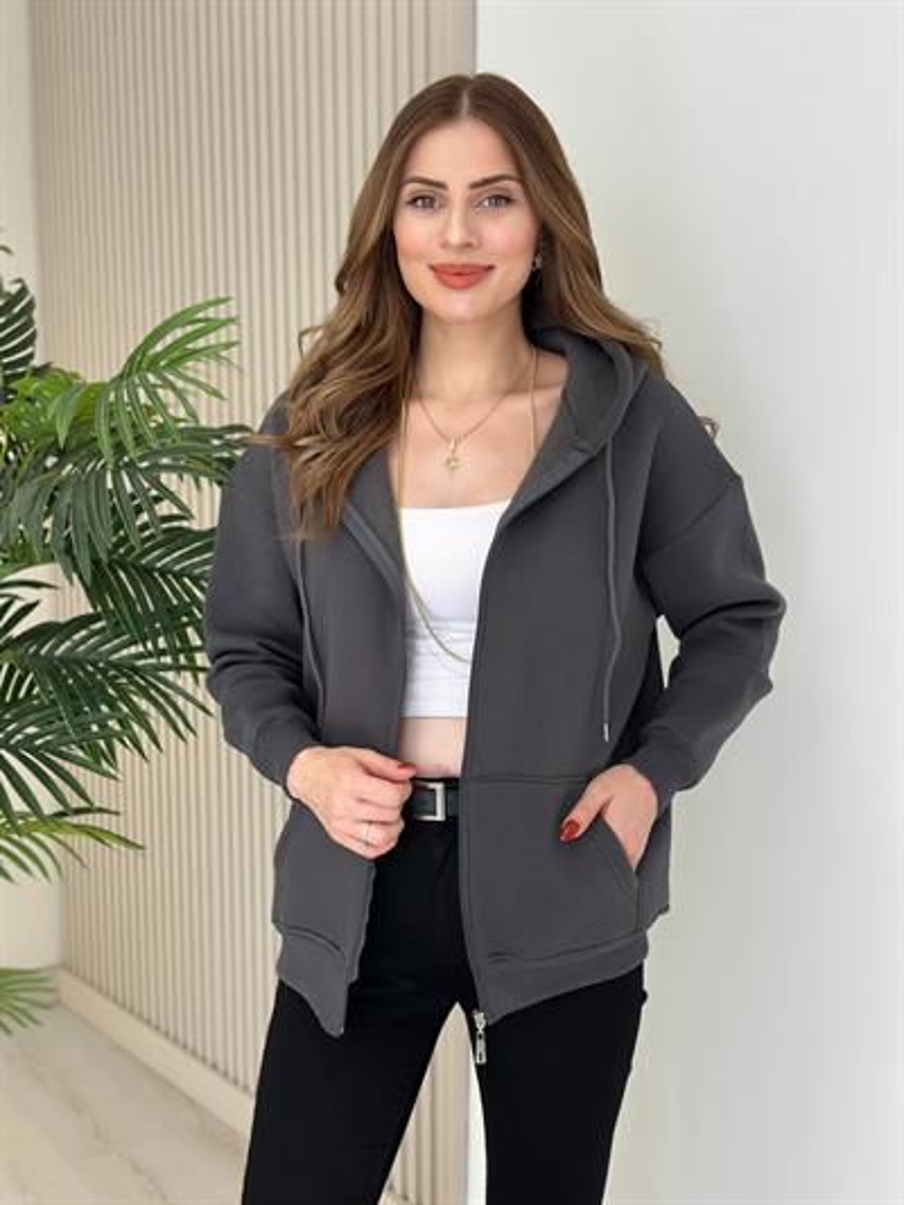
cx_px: 452
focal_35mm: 48
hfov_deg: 30.3
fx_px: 1671
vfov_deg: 39.6
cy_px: 602
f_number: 1.78
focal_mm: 6.86
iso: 80
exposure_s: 1/263
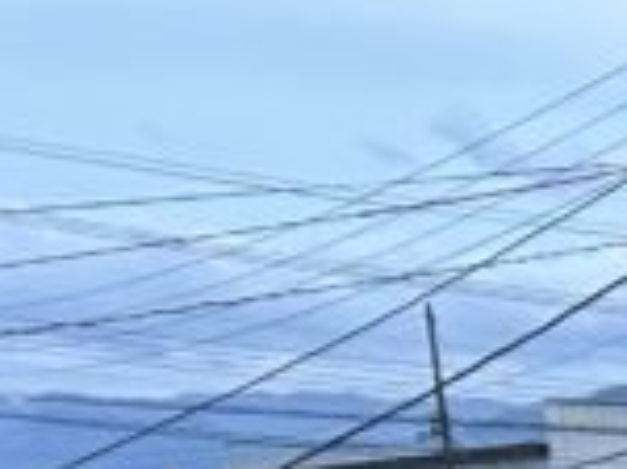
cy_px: 1516
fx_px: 3219
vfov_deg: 7.2
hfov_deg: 9.0
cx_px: 1902
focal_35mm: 178
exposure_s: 1/84
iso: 125
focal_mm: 5.7
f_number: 1.5
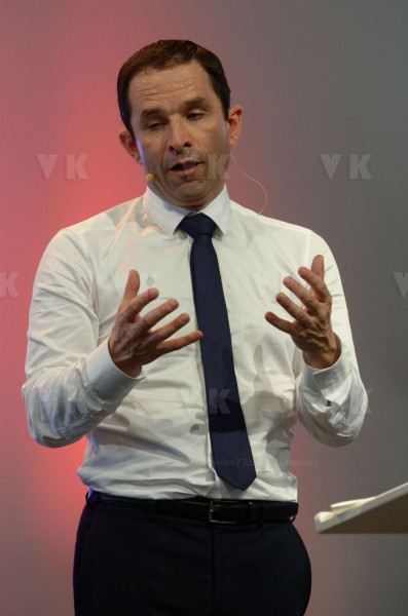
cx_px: 204
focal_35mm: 248
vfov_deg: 8.3
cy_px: 308
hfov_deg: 5.5
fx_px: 4229
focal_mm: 165
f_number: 4
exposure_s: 1/500
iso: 1000
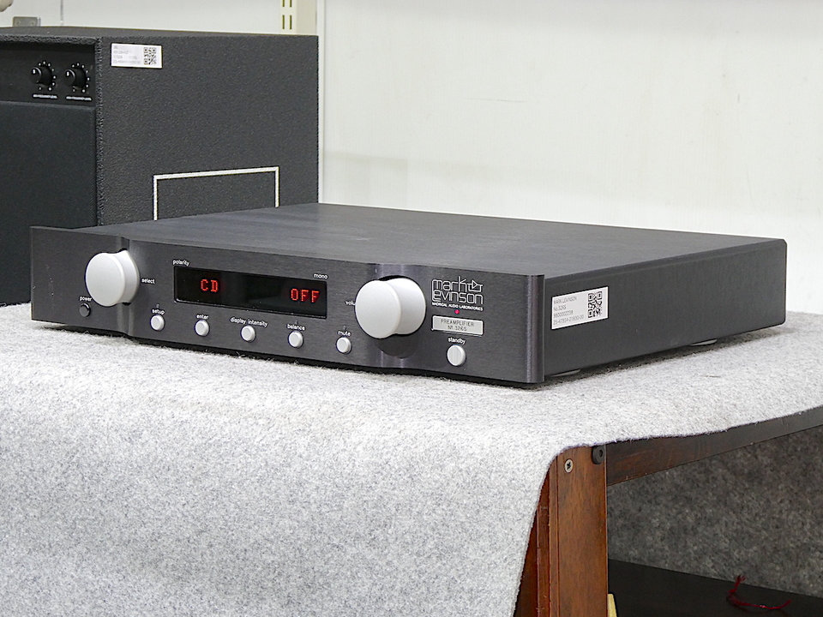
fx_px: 2330
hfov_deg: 20.0
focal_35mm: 98
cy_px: 308
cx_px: 412
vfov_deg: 15.1
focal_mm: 17.5
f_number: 5
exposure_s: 1/6
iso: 200
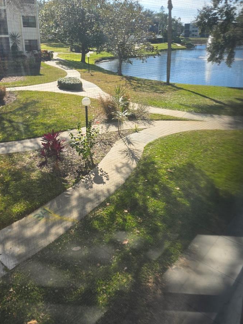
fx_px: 290
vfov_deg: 57.0
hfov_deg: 45.4
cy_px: 106
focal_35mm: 31
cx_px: 132
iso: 80
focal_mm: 6.3
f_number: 1.7
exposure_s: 1/1746
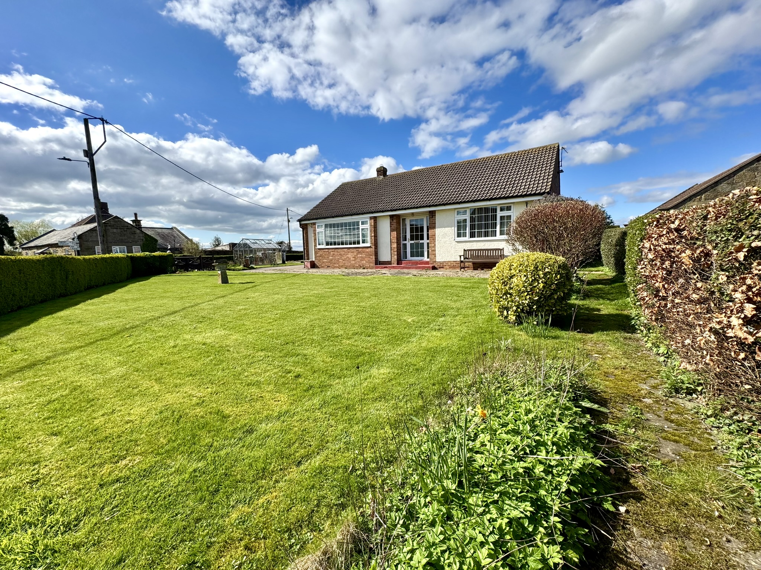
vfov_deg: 85.7
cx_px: 380
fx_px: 308
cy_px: 285
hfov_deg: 102.1
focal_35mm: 14
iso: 50
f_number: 2.2
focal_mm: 2.22
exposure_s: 1/1536
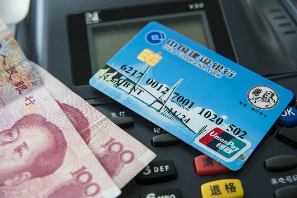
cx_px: 148
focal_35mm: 80
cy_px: 99
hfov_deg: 25.4
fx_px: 660
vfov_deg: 17.0
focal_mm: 80
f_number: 7.1
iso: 400
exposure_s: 1/30
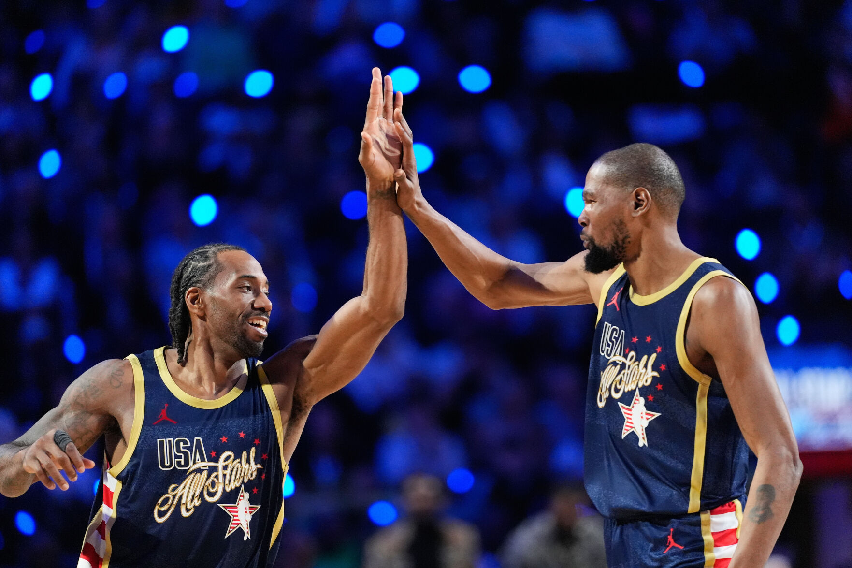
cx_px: 426
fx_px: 7099
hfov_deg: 6.9
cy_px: 284
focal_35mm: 300
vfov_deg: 4.6
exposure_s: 1/1600
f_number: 2.8
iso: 6400
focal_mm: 300
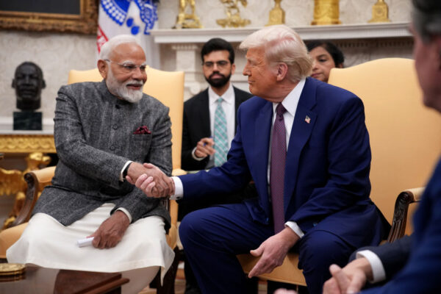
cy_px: 147
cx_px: 220
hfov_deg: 28.8
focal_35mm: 70
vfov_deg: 19.5
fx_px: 857
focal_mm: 70
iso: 2000
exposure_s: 1/400
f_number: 2.8
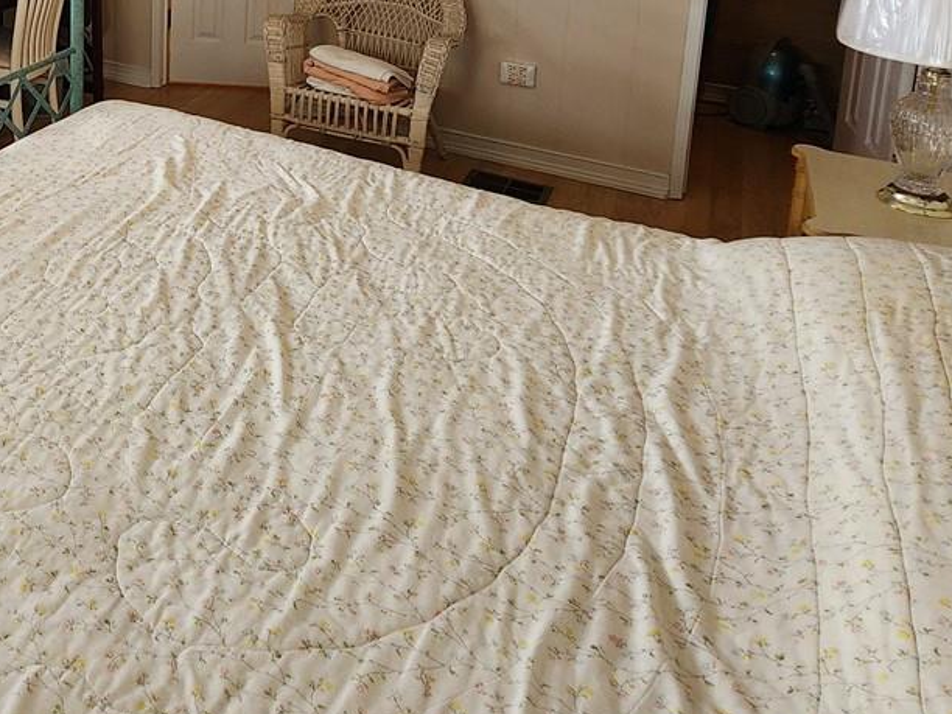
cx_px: 45
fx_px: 935
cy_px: -75
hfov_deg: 46.9
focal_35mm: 34
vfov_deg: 35.6
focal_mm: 2.2
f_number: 2.2
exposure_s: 1/60
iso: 160
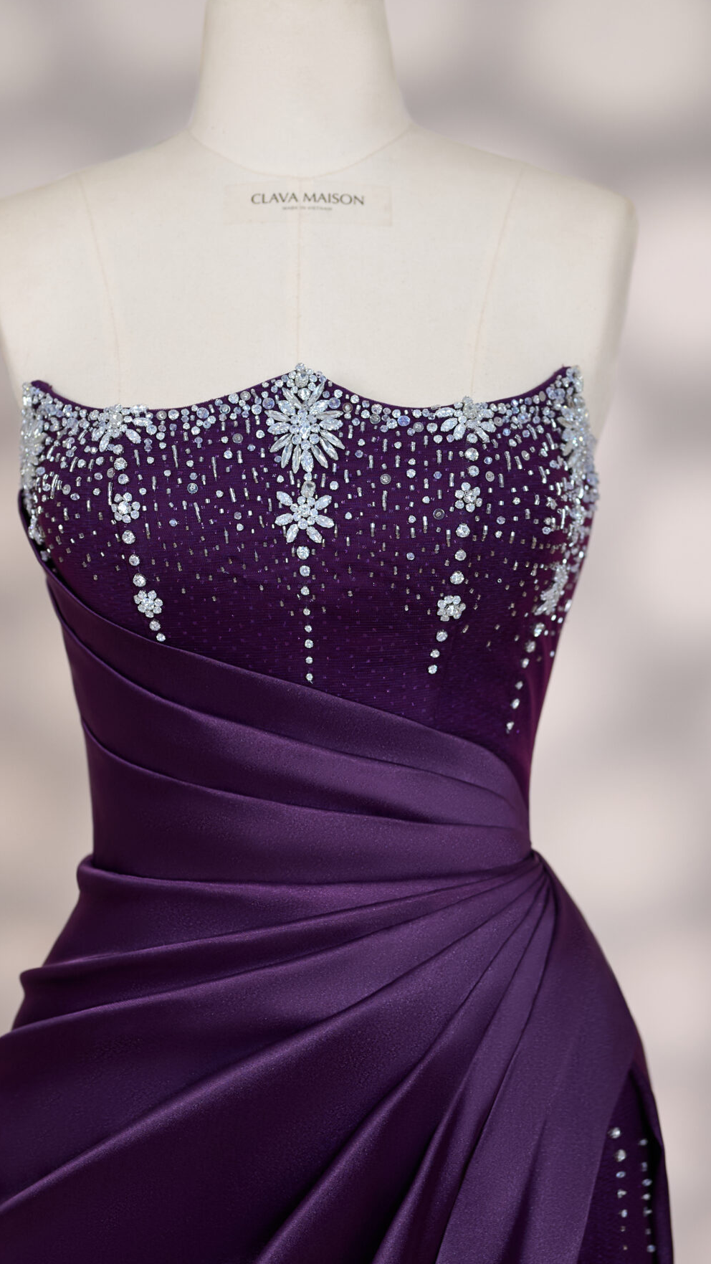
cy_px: 587
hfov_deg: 15.9
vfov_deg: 27.9
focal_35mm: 76
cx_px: 426
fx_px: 2547
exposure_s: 1/160
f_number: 2.8
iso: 500
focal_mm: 50
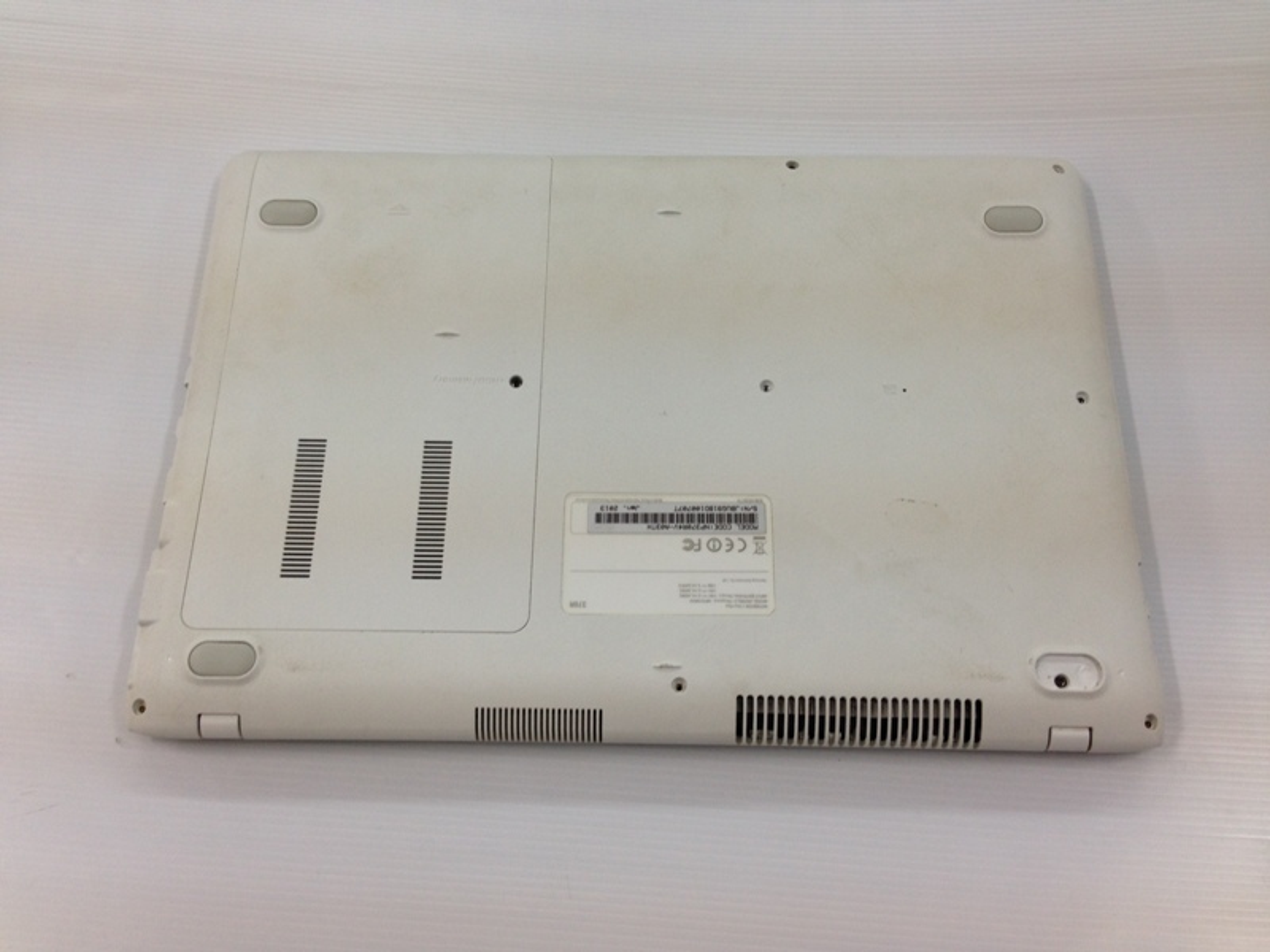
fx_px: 1211
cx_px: 635
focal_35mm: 33
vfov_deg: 42.9
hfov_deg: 55.4
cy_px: 476
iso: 50
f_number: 2.4
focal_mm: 4.12
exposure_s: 1/30
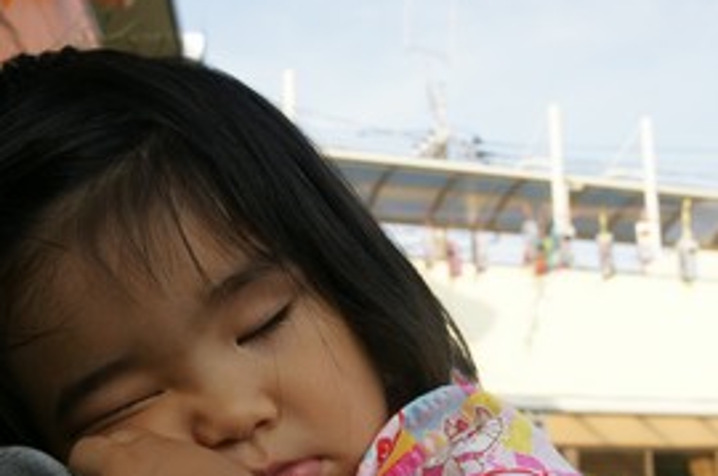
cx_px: 367
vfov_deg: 23.9
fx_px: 1115
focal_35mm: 56
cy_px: 355
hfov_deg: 35.7
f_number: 7.1
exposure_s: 1/250
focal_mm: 24
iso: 200
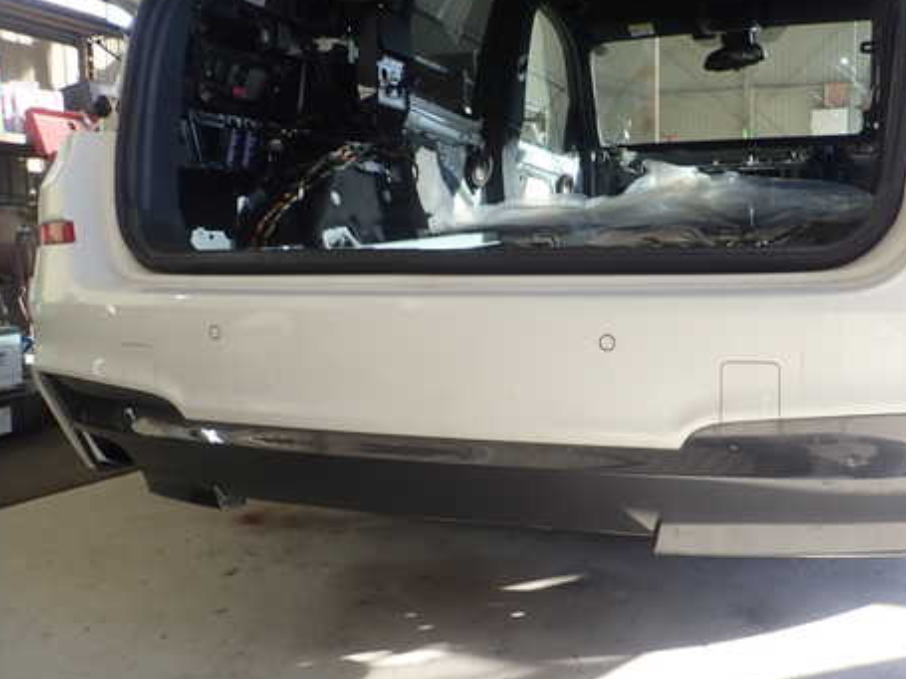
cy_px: 339
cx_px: 575
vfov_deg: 42.9
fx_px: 863
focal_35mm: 33
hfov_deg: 54.6
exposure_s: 1/80
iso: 100
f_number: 2.8
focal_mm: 4.5
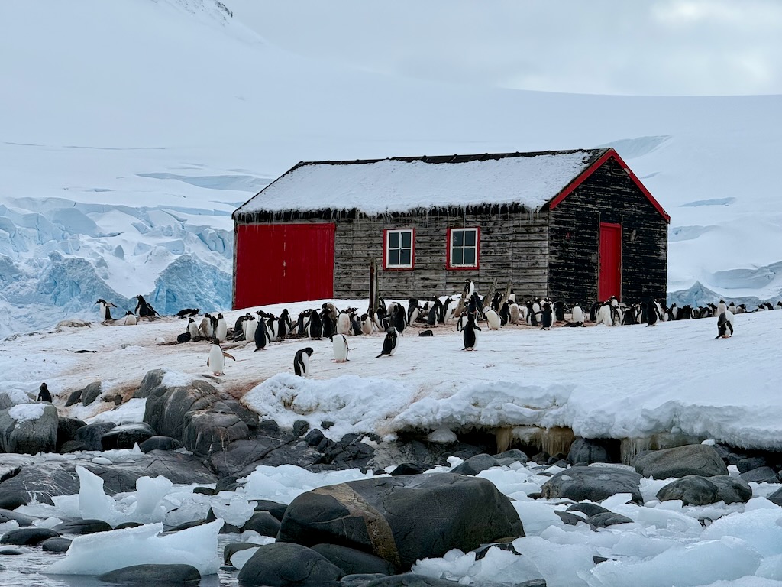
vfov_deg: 12.3
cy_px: 294
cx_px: 391
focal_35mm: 120
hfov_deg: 16.4
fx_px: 2711
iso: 50
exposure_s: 1/1248
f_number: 2.8
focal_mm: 15.66
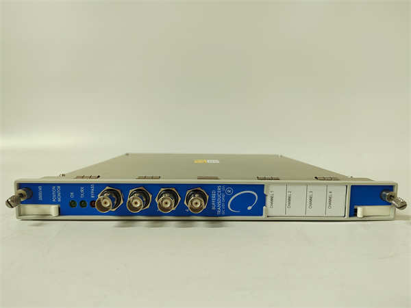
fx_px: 273
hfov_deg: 73.9
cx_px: 206
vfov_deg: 58.9
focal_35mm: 23
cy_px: 154
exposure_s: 1/100
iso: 2416
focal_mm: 5.52
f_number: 1.9
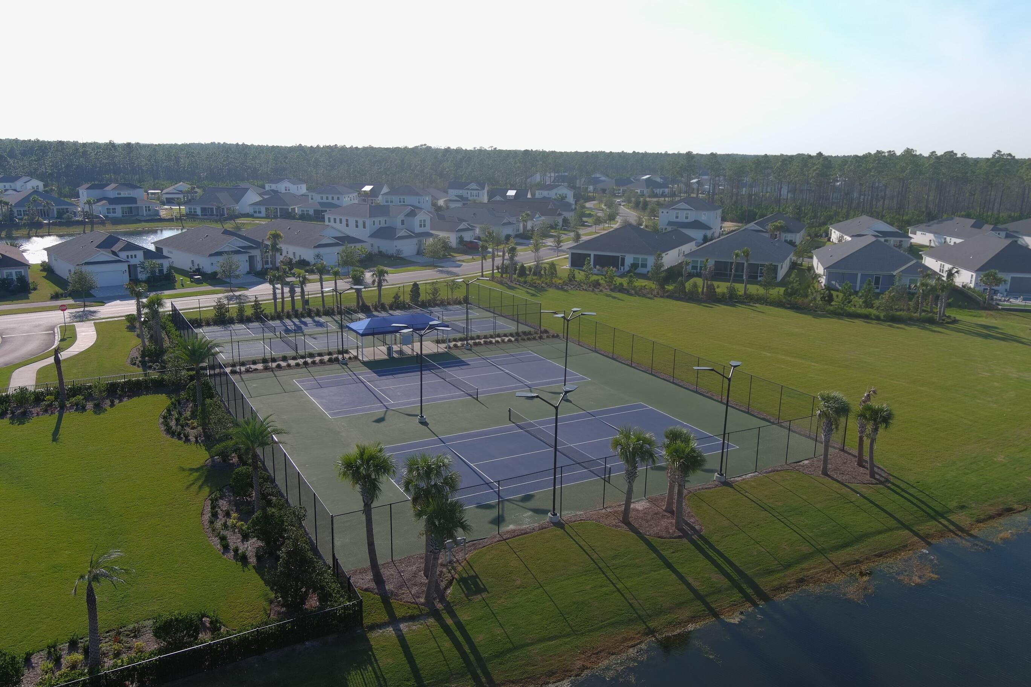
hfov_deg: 63.7
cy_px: 344
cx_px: 516
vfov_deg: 45.0
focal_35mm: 29
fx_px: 830
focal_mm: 10.08
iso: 100
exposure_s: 1/1250
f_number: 2.8
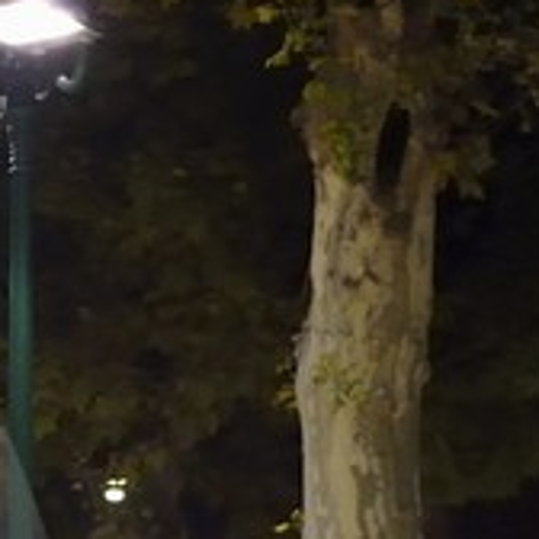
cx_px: -1213
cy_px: 969
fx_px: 4563
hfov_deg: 6.1
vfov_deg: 6.6
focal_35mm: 259
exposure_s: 1/60
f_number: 7.1
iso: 1600
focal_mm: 32
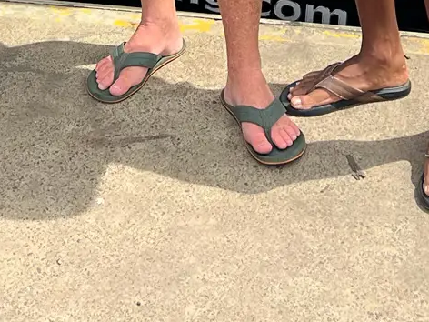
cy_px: -344
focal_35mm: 111
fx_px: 1376
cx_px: 135
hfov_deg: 17.7
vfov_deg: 11.8
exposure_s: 1/3571
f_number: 1.5
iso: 50
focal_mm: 5.7
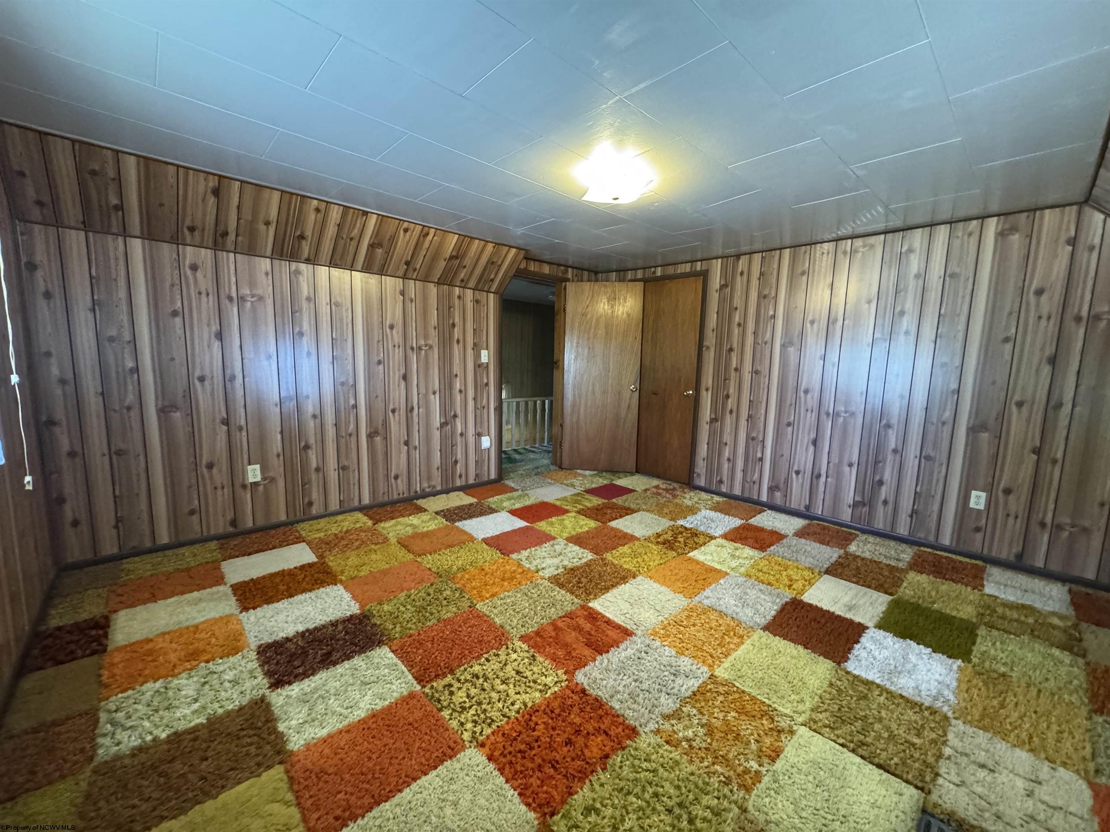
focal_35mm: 14
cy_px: 416
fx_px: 449
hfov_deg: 102.1
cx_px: 555
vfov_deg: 85.7
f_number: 2.2
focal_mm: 2.22
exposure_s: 1/60
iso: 800
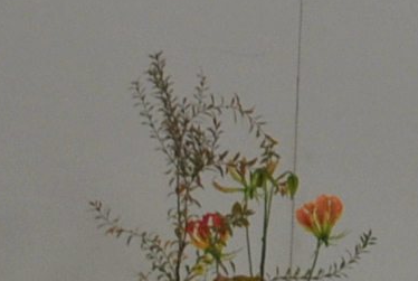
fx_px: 3514
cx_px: 1070
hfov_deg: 6.4
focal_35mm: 302
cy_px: 79
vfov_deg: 4.6
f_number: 4.2
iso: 200
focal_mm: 26
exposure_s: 1/50
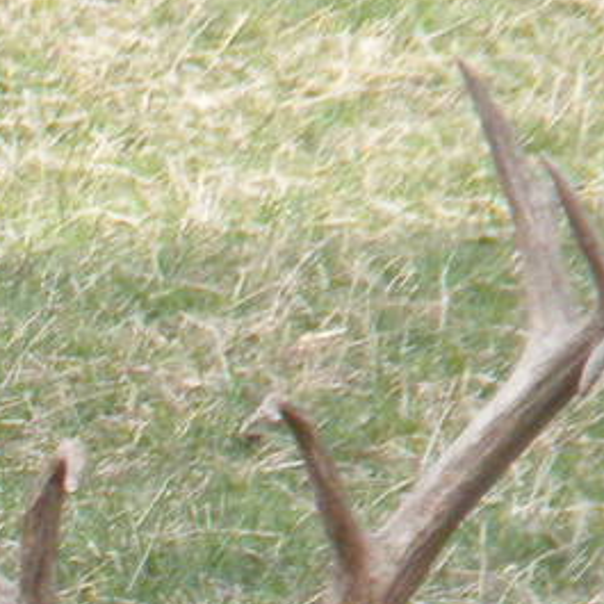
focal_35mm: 1385
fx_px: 27341
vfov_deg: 1.3
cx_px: -871
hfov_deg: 1.3
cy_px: 857
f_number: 5.3
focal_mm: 46.2
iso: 276
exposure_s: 1/500
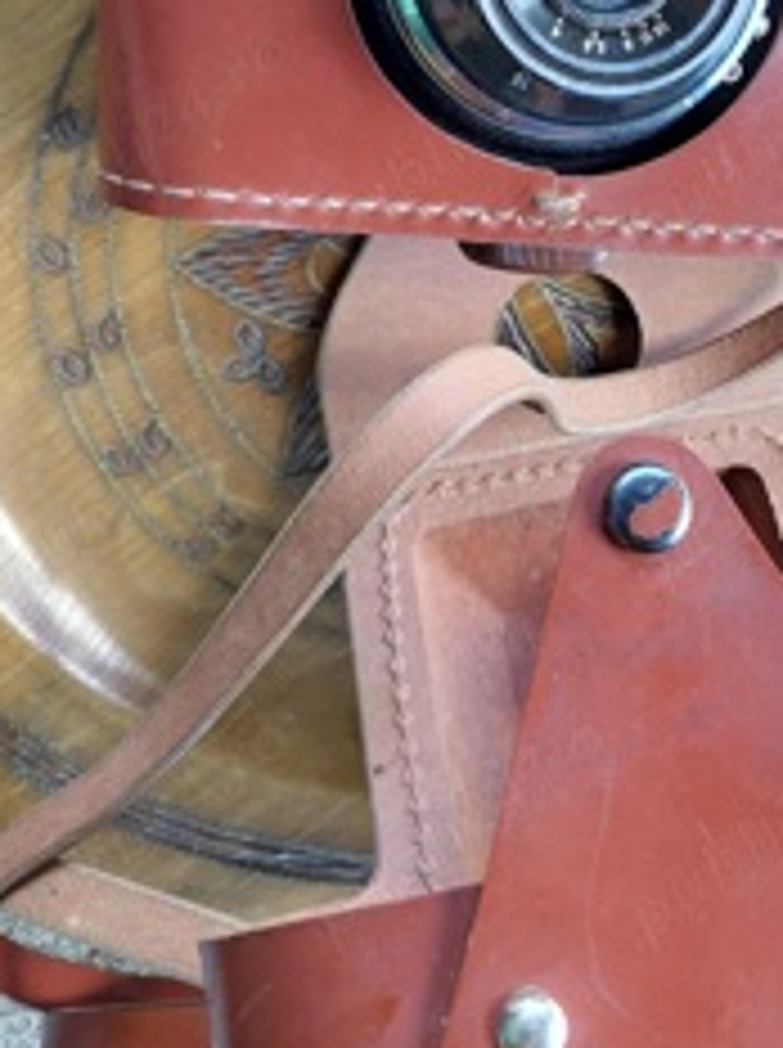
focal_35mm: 43
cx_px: 616
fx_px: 1300
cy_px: 216
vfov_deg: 42.1
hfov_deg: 32.7
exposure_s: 1/50
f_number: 1.8
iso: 64
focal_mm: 5.23
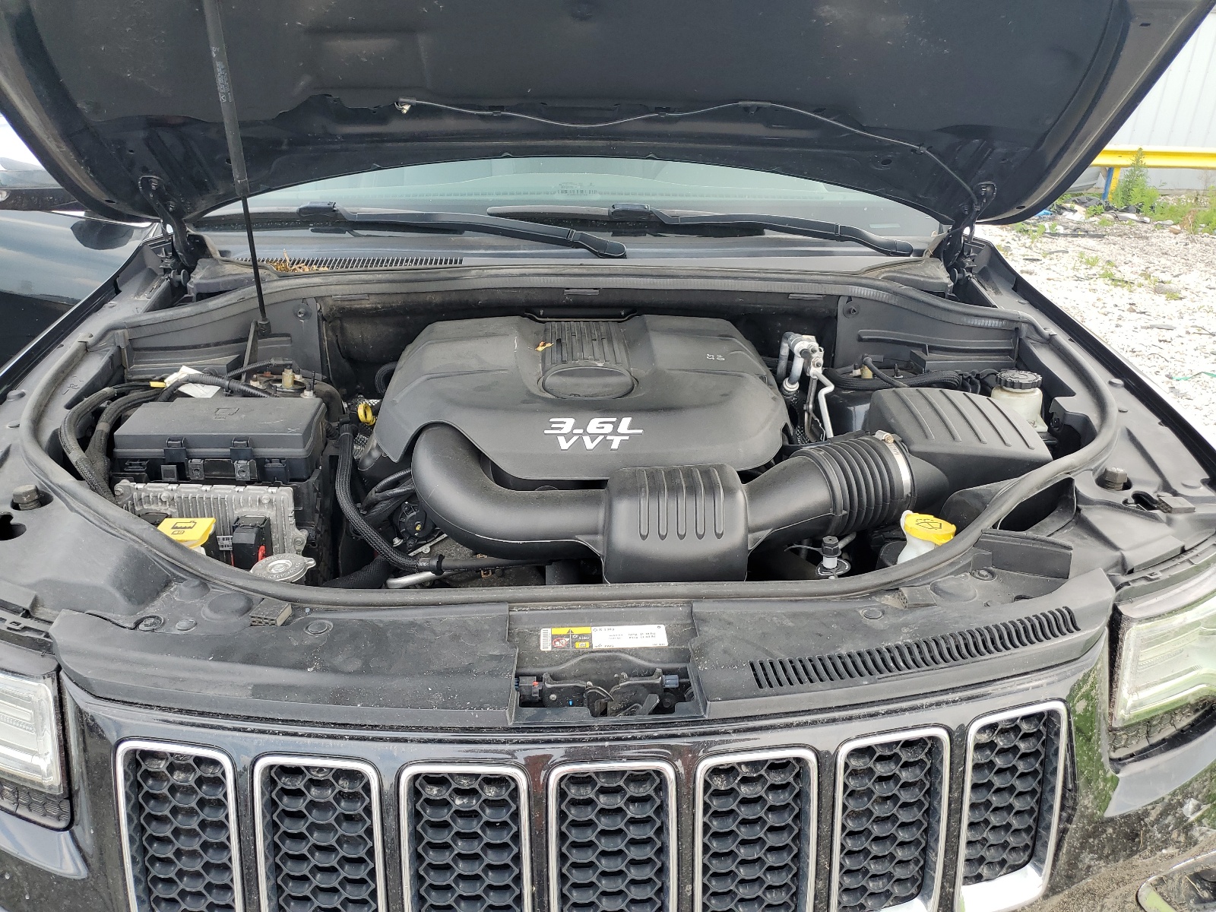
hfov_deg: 67.3
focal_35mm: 26
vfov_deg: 53.1
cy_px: 456
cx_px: 608
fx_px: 913
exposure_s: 1/323
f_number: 1.5
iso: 50
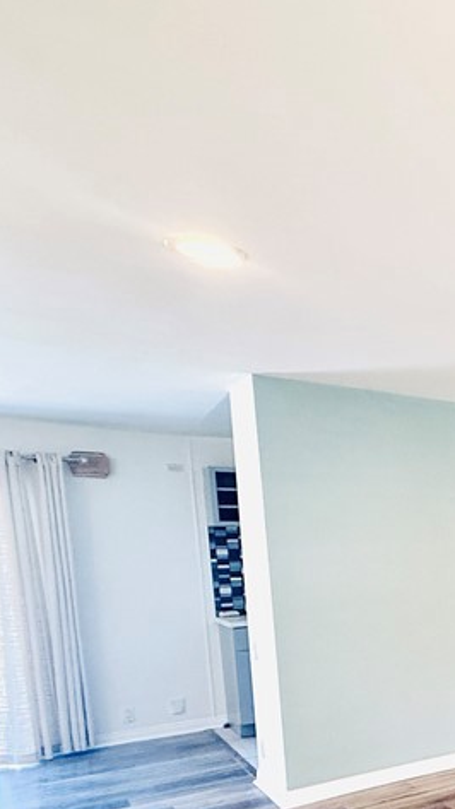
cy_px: 609
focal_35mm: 33
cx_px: 778
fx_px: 708
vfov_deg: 56.5
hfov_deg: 23.2
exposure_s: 1/120
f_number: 2.2
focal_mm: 2.22
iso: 200
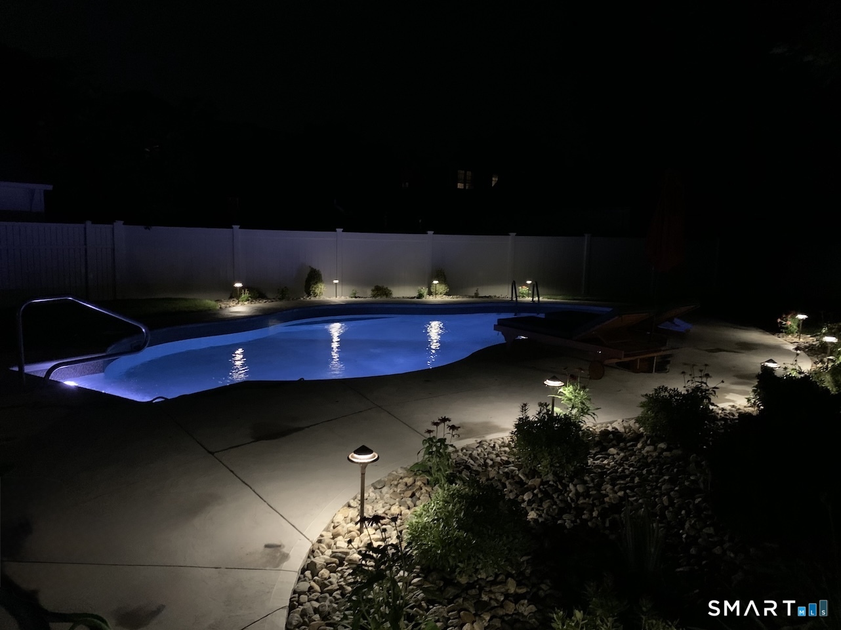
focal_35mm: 26
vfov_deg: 53.0
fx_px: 632
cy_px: 315
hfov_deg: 67.3
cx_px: 420
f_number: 1.8
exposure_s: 1/16
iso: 1250
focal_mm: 4.25
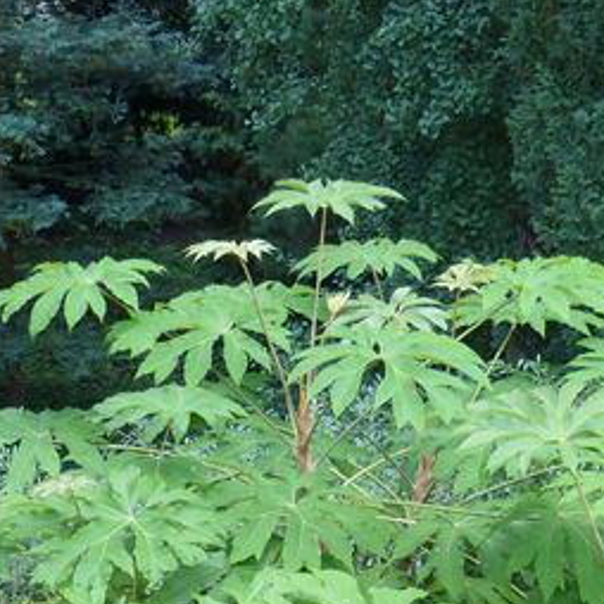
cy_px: 590
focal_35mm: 103
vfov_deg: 16.6
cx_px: 395
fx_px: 2033
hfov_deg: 16.9
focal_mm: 6.5
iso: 250
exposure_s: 1/60
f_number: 3.1
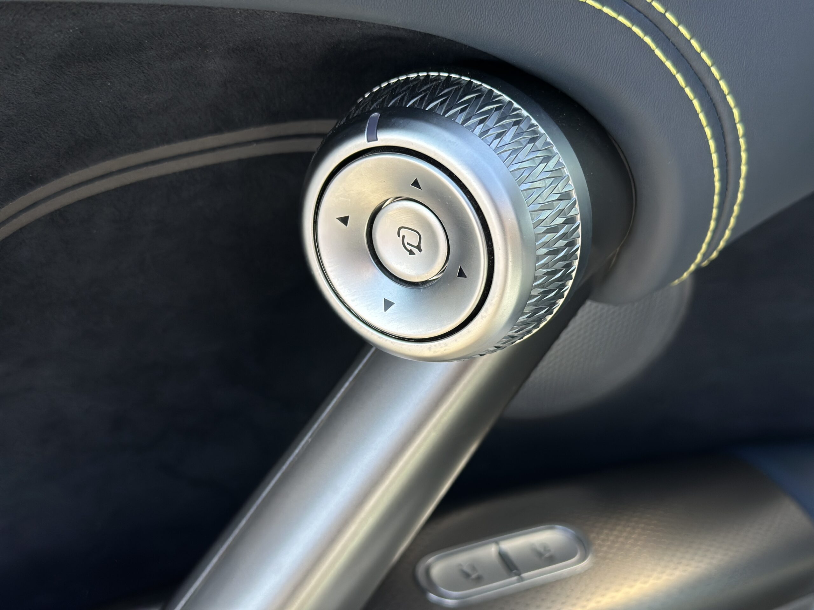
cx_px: 407
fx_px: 1129
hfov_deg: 39.7
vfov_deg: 30.3
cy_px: 305
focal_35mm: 48
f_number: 1.78
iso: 80
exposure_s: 1/555
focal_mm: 6.86
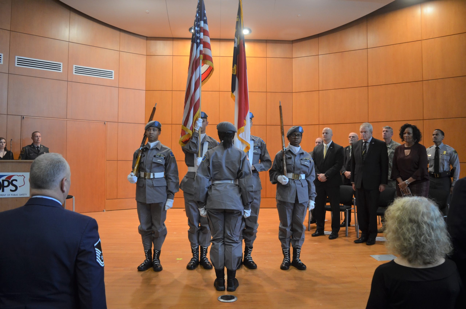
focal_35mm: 27
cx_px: 233
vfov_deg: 47.7
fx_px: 349
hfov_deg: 67.5
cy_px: 154
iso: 800
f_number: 3.5
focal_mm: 18
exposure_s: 1/40
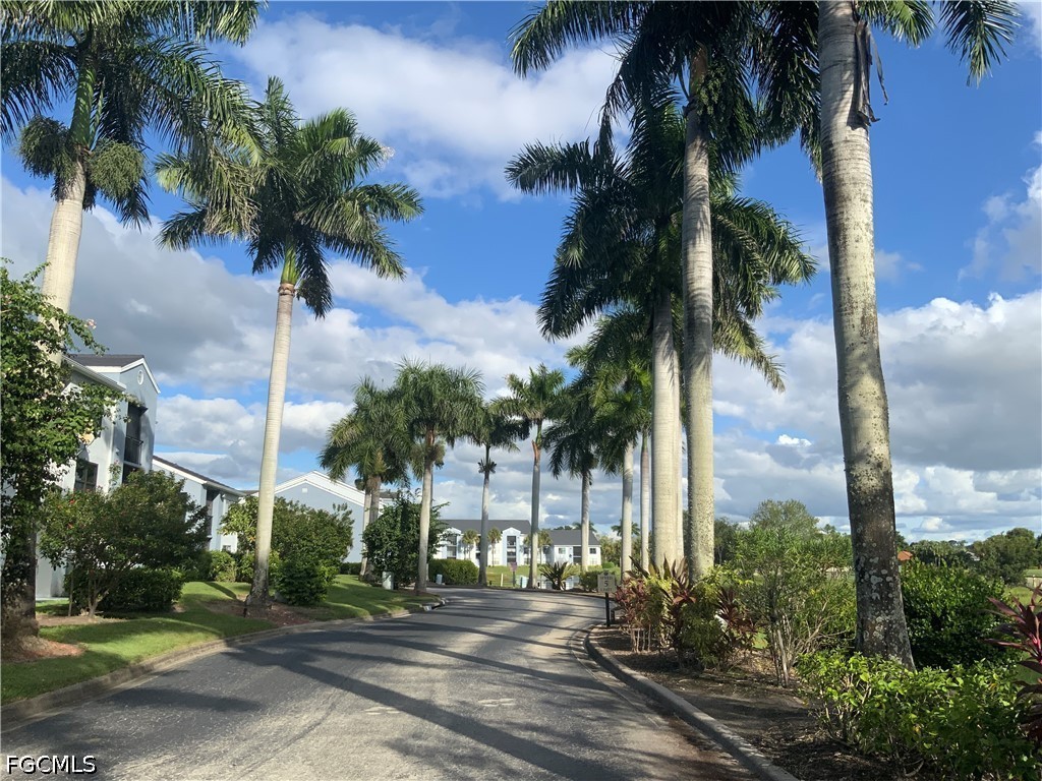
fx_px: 873
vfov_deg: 48.2
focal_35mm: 29
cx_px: 521
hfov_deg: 61.7
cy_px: 390
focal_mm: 3
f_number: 1.8
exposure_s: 1/1984
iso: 16
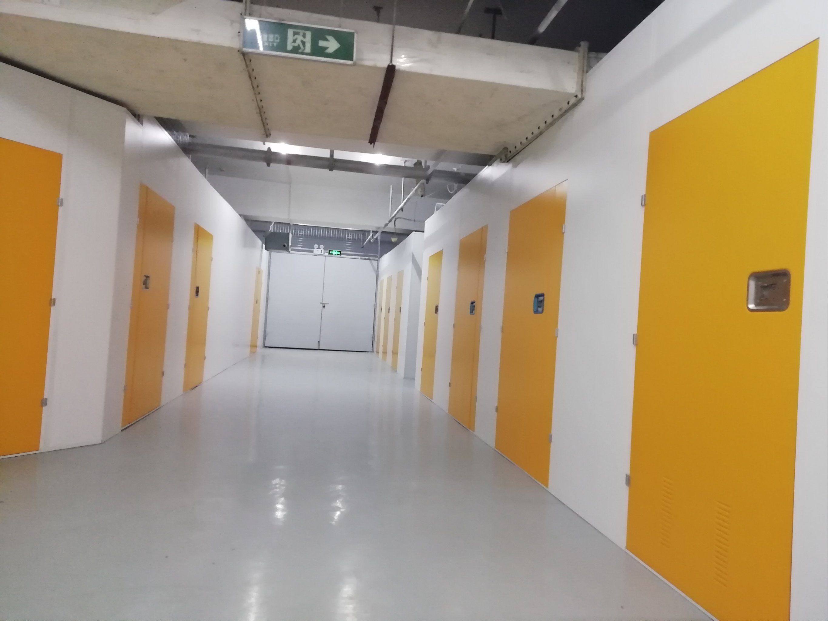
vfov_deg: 53.1
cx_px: 414
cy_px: 310
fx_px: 622
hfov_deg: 67.3
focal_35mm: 26
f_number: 2.2
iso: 320
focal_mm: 3.21
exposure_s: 1/25
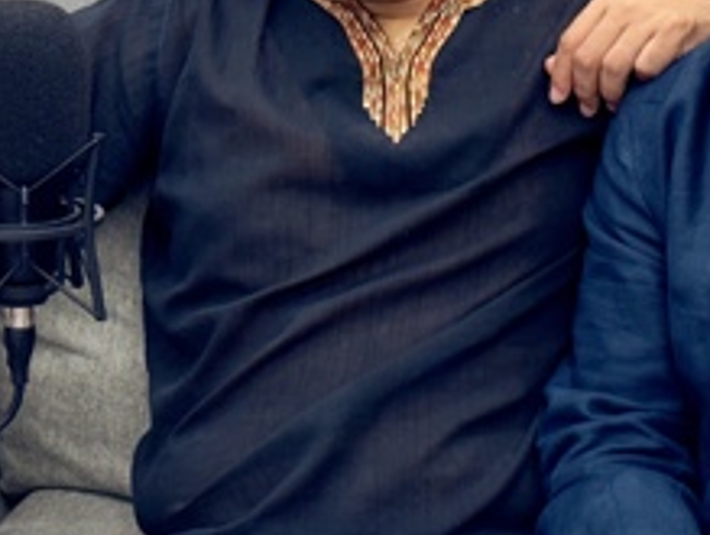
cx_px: 564
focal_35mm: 105
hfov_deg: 18.5
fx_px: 2157
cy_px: 139
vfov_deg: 14.1
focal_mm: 6.76
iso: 250
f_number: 1.78
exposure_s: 1/33
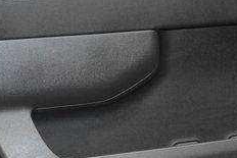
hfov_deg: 22.3
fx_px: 599
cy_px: 35
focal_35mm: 91
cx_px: 152
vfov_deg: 15.0
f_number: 3.5
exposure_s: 1/125
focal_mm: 22
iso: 3200
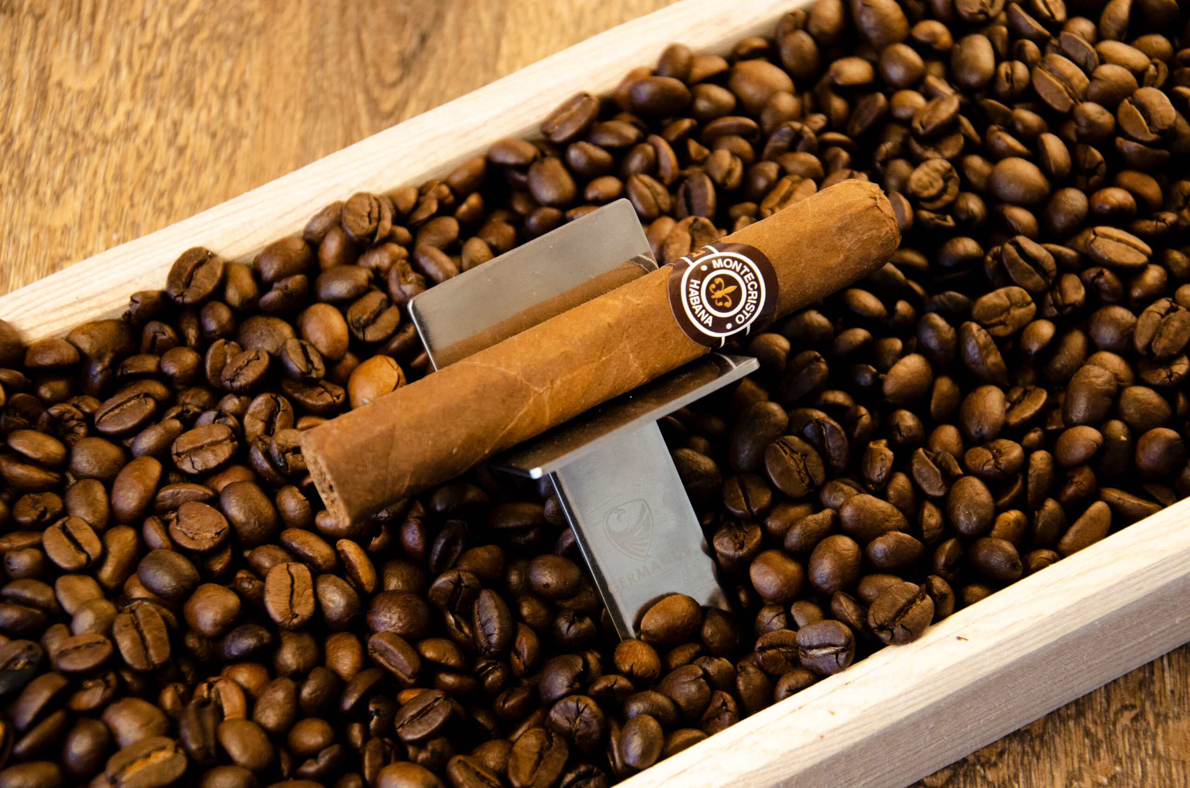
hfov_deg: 19.5
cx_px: 595
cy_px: 394
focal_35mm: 105
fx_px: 3464
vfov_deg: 13.0
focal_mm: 70
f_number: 5.3
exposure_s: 1/20
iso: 800
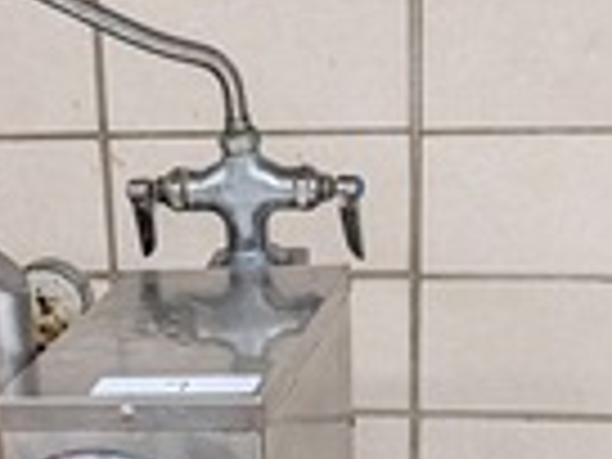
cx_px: 117
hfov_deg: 17.3
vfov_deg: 12.0
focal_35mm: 113
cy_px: 846
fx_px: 1998
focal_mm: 6.9
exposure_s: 1/120
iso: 92
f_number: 1.68
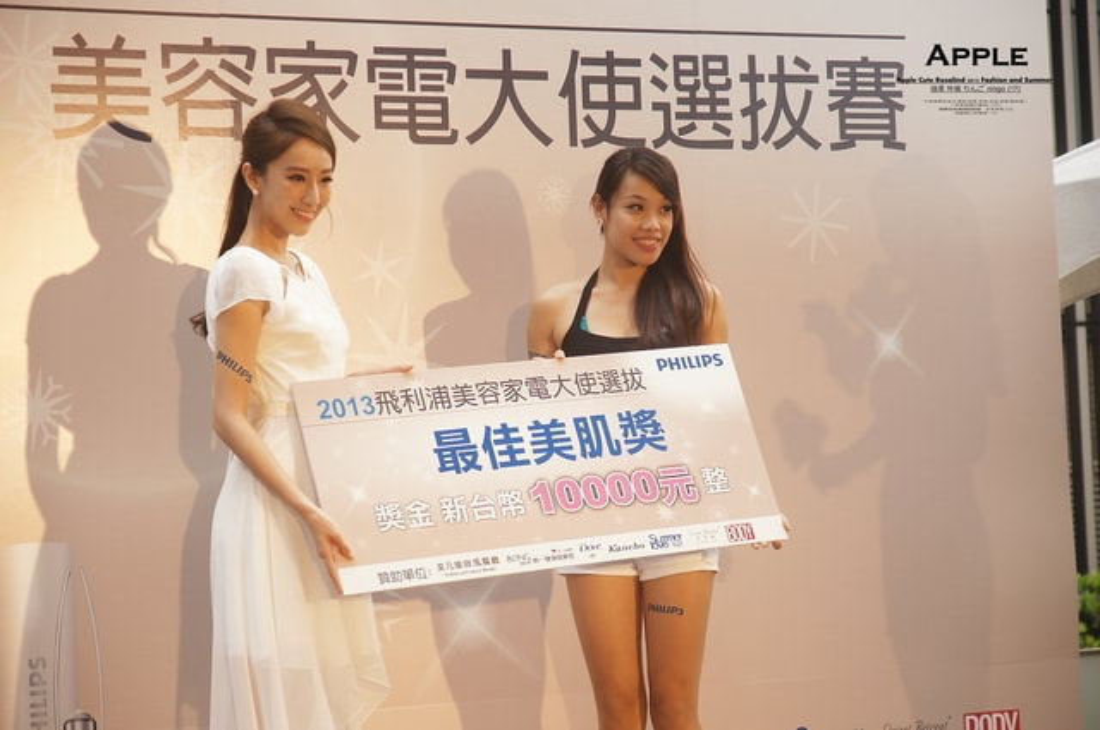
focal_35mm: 105
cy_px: 365
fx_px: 3204
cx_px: 550
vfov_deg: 13.0
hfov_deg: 19.5
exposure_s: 1/125
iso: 250
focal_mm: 70
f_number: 4.5
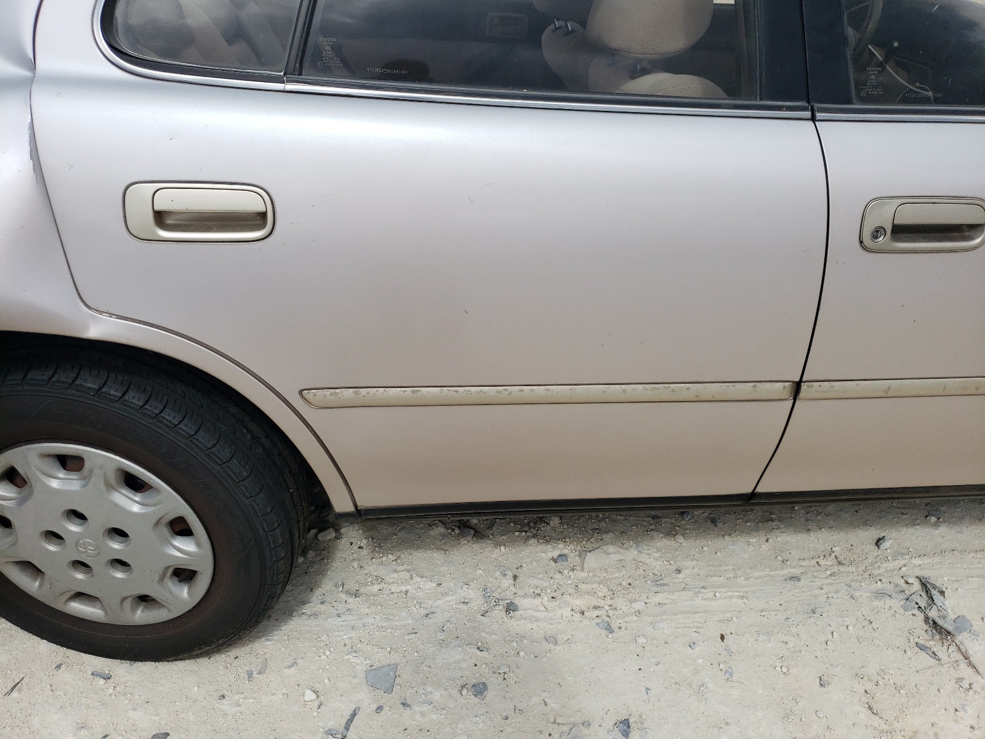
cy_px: 370
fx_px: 740
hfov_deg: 67.3
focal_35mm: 26
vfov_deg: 53.1
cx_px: 492
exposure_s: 1/3333
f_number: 1.5
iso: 50
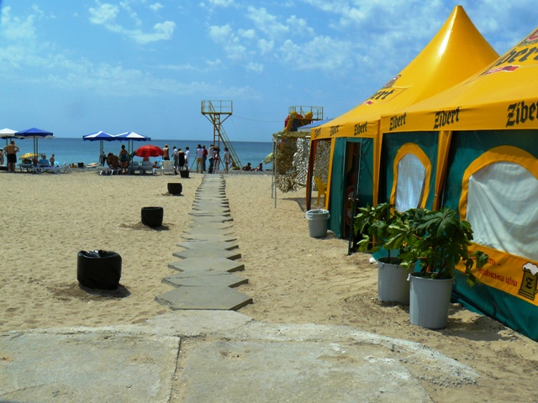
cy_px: 202
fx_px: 560
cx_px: 269
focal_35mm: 36
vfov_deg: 39.7
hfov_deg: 51.4
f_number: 8
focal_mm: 6
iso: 100
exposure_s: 1/500
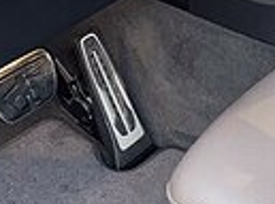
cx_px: 450
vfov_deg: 13.3
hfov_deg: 16.9
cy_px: -132
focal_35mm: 102
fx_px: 808
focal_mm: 6.76
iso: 200
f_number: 1.78
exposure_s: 1/11
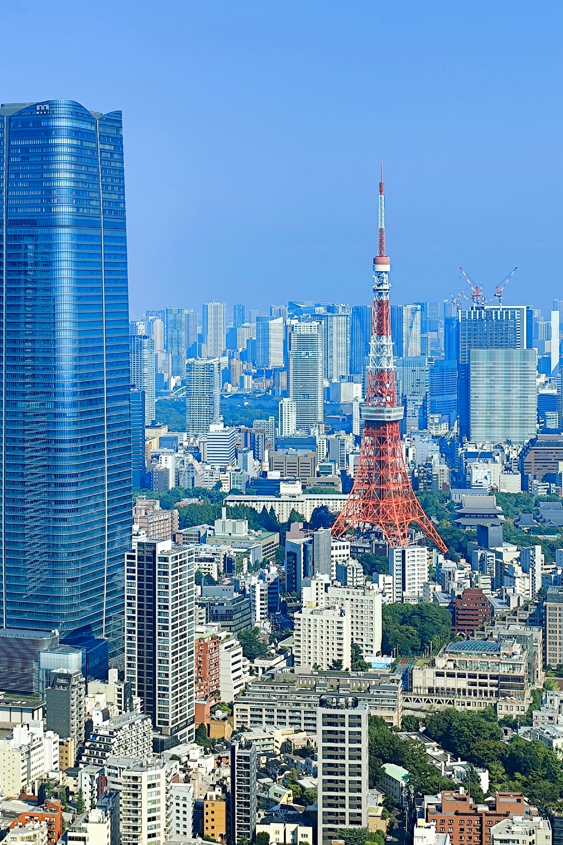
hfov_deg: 18.7
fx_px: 1712
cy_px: 295
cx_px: 261
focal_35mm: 73
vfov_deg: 27.6
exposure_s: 1/720
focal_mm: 6.19
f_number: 1.65
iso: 50
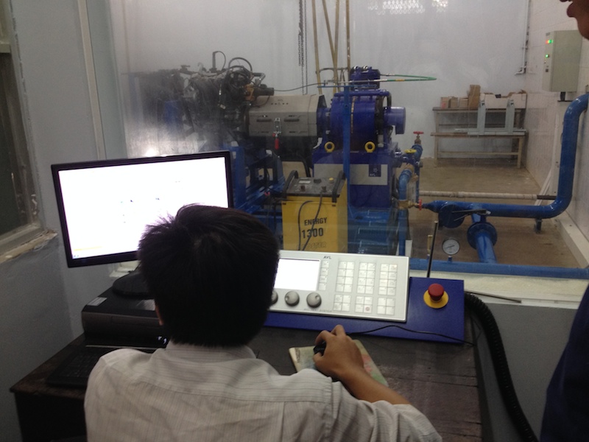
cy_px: 221
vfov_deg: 40.7
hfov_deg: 52.6
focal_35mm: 35
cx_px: 294
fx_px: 596
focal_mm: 4.28
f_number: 2.4
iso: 100
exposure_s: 1/20
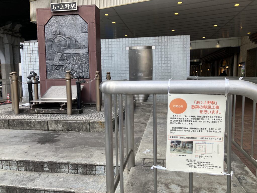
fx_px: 208
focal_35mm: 28
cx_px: 128
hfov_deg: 63.4
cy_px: 96
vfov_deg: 49.7
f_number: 1.8
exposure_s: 1/313
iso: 32
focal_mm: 3.99
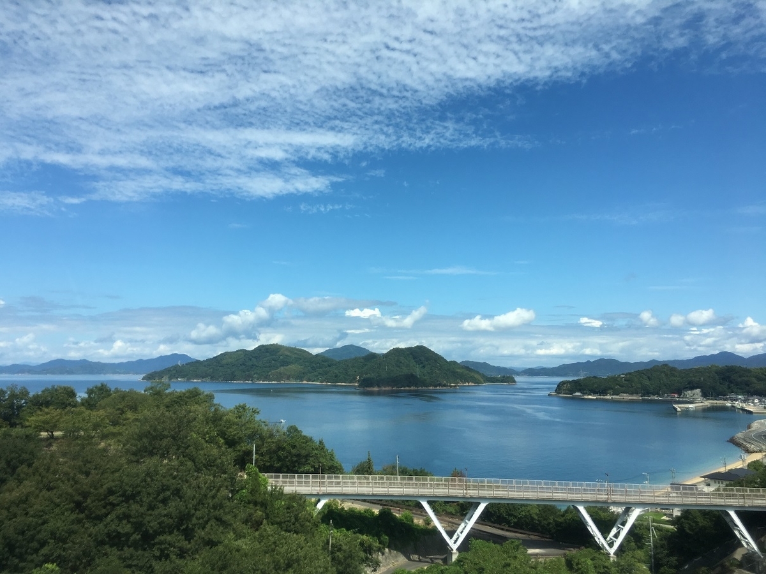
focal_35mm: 29
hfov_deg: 61.7
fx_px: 642
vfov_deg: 48.2
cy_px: 287
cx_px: 383
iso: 25
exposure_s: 1/1538
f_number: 2.2
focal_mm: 4.15
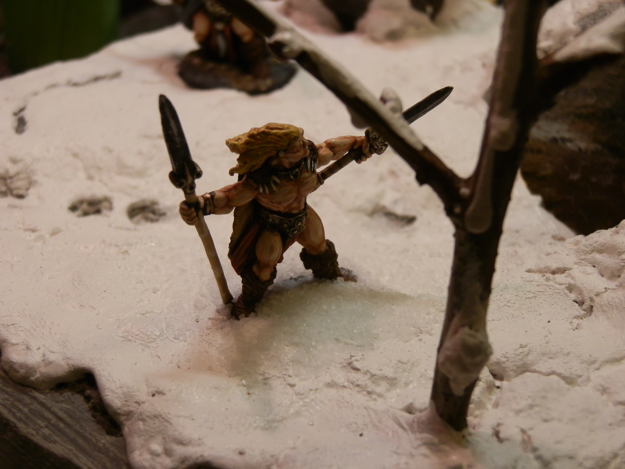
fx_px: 1390
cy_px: 234
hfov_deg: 25.3
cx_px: 312
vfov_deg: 19.1
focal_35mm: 77
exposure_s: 1/80
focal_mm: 13.82
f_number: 3.9
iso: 200
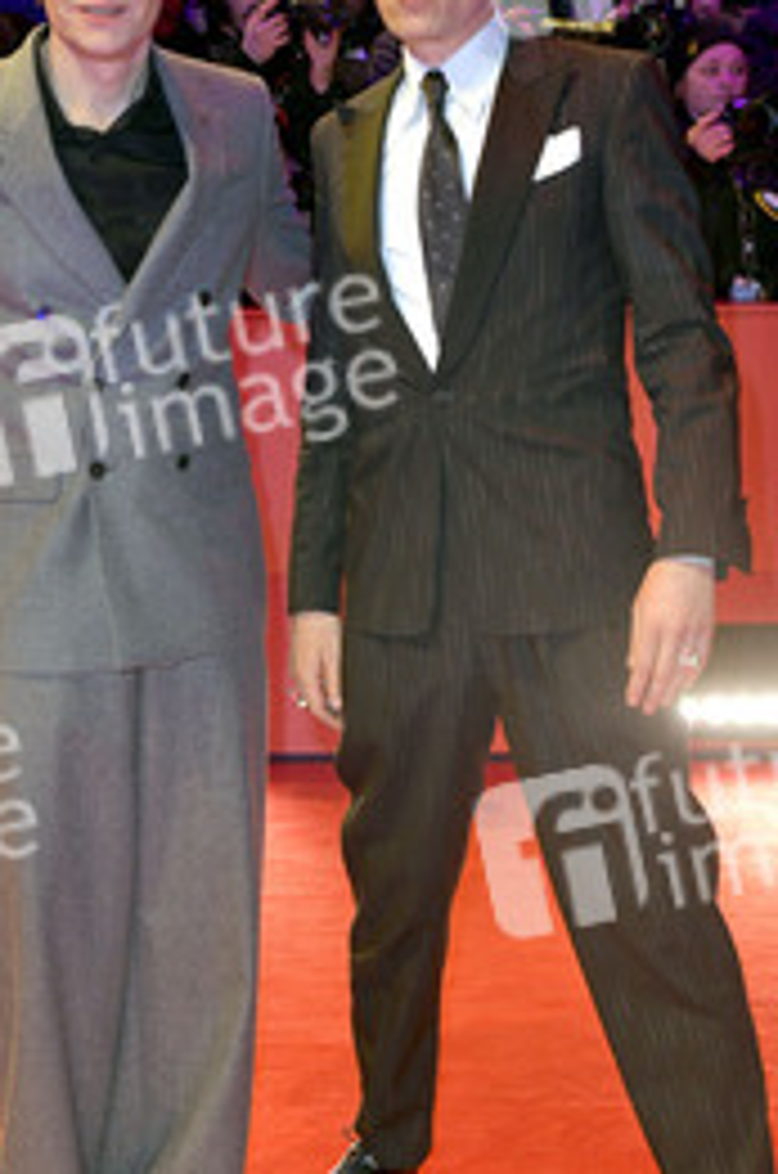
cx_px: 297
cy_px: 607
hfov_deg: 19.6
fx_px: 2246
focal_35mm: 69
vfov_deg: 29.3
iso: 1600
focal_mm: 45
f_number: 5.6
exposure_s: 1/250
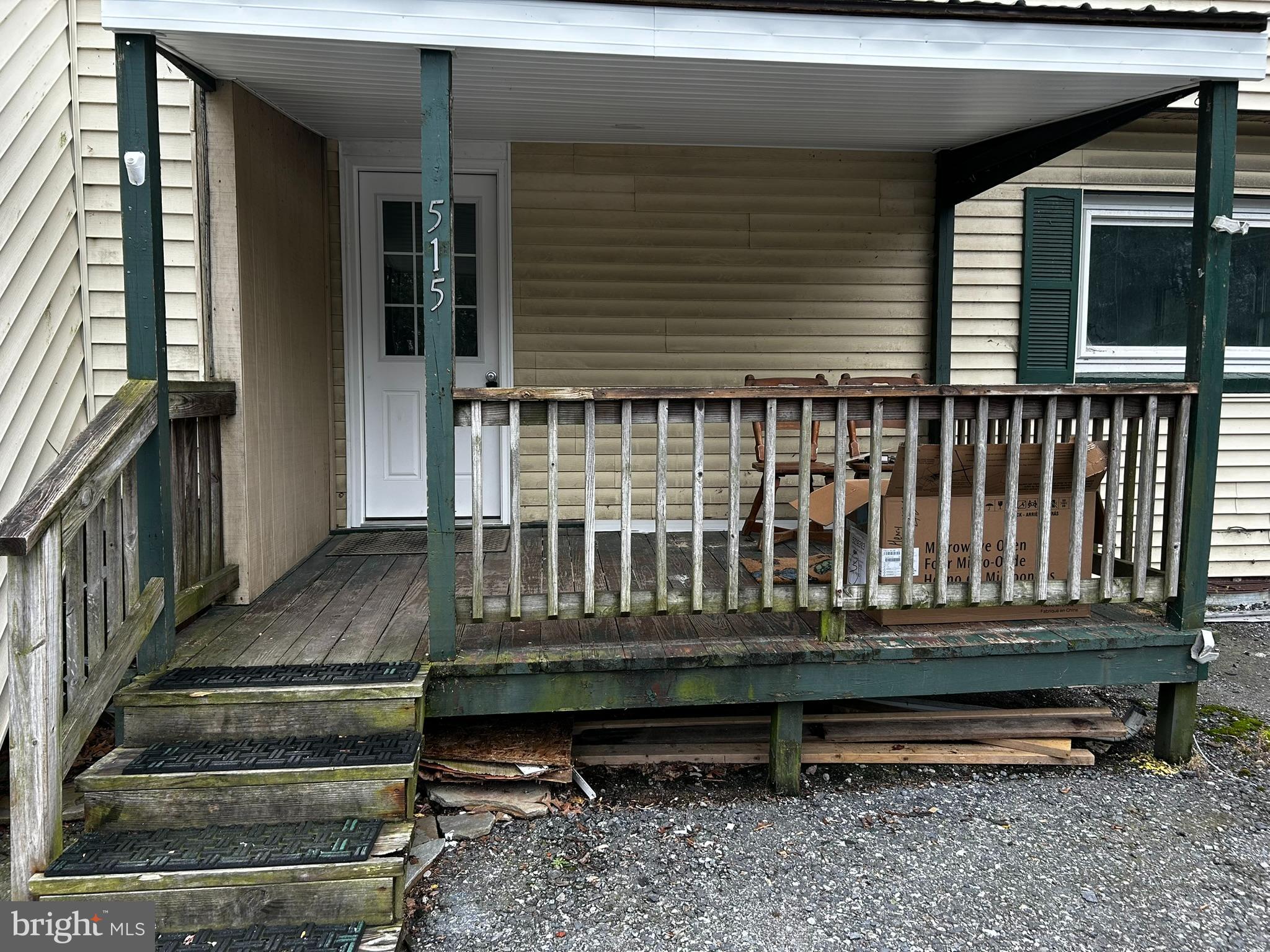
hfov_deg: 67.3
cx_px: 635
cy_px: 476
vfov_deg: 53.1
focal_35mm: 26
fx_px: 954
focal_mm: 5.7
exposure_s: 1/820
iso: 50
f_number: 1.5
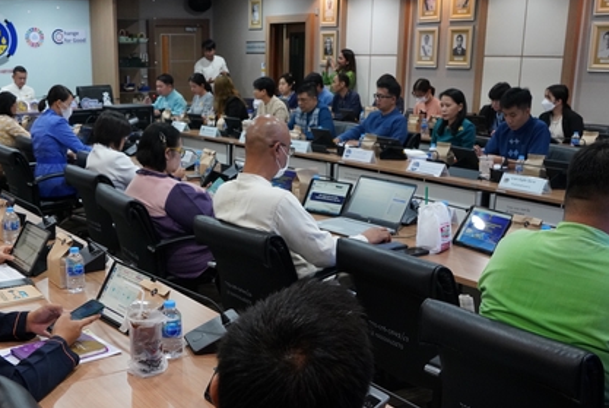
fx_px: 779
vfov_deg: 29.0
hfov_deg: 42.2
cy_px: 290
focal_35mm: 46
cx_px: 212
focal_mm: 24
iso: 3200
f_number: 7.1
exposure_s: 1/80
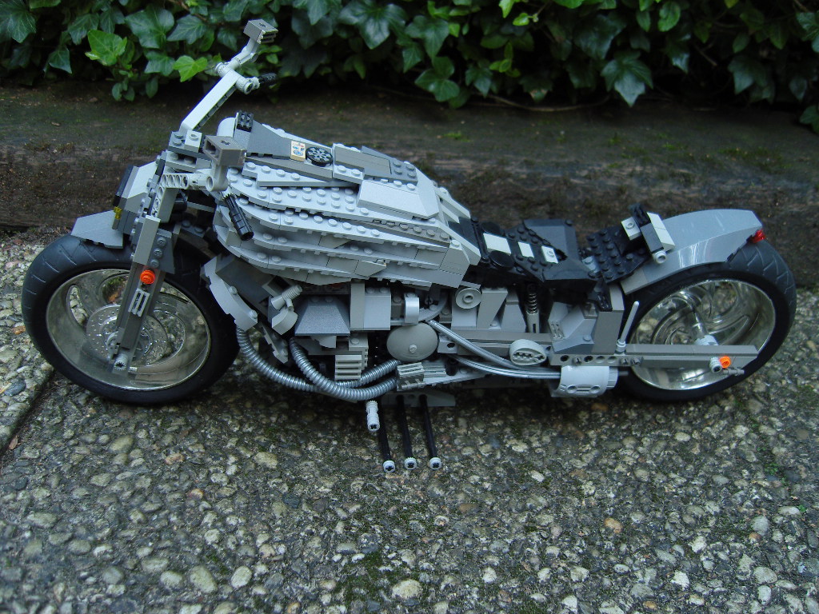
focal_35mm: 34
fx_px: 804
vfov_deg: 41.8
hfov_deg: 54.0
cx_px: 410
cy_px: 307
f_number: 2.8
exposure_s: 1/40
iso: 100
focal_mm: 7.3
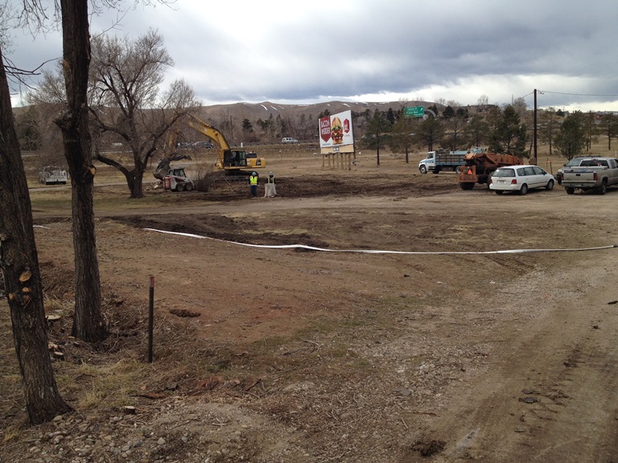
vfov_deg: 40.7
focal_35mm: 35
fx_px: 625
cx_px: 309
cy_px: 232
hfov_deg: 52.6
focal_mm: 4.28
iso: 50
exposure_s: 1/1346
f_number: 2.4
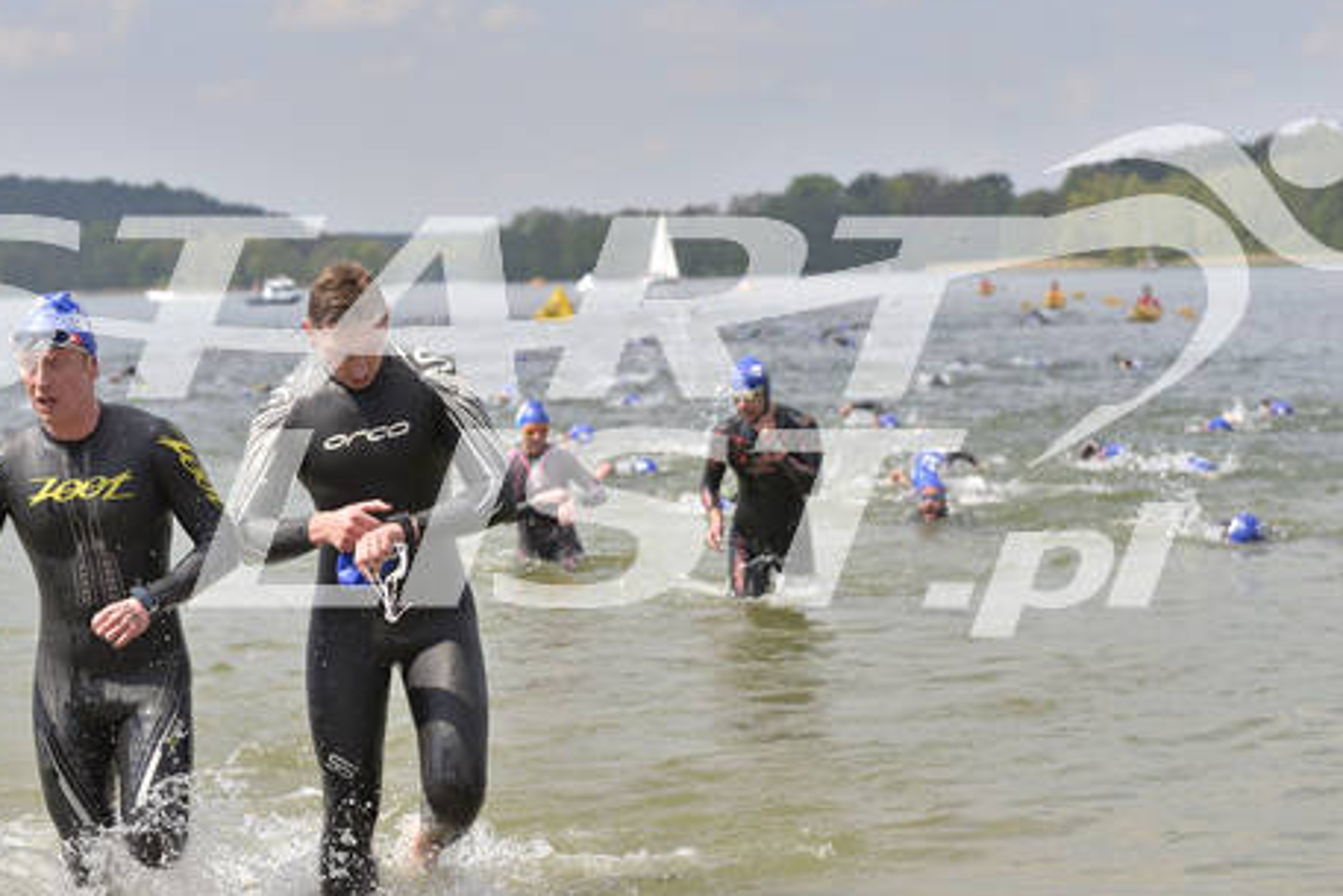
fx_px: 3657
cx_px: 620
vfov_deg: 14.0
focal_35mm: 98
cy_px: 377
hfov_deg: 20.8
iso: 200
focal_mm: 70
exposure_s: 1/3200
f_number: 4
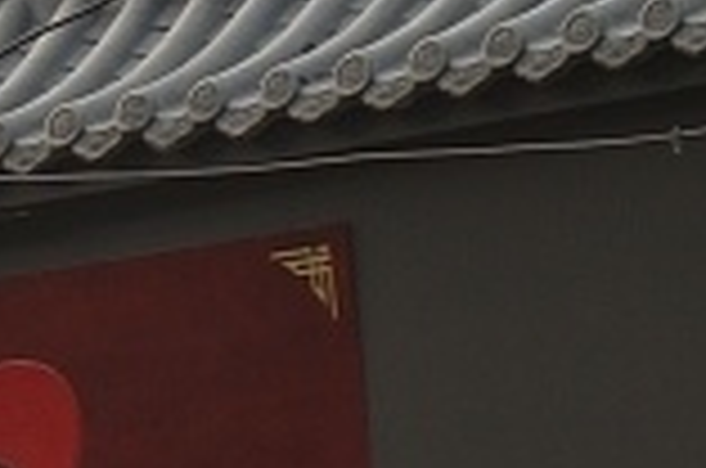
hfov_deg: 4.8
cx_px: -791
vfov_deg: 3.2
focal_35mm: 422
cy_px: 1030
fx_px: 8250
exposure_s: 1/640
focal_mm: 55
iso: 250
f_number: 5
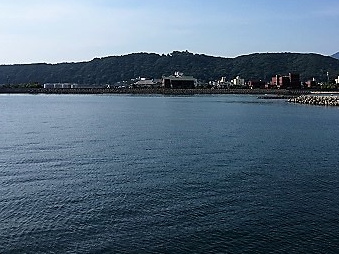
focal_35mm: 47
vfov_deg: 30.4
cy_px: 64
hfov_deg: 40.3
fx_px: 460
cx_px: 204
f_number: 2.2
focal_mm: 4.15
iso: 25
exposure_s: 1/3077
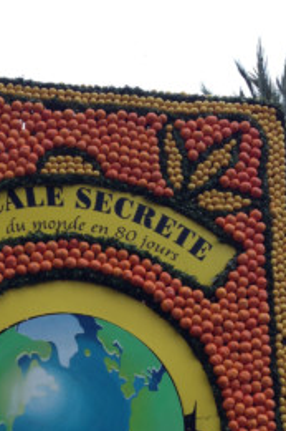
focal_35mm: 66
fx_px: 787
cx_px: 74
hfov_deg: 20.4
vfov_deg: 29.4
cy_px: 376
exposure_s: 1/60
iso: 50
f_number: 2.4
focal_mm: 4.13
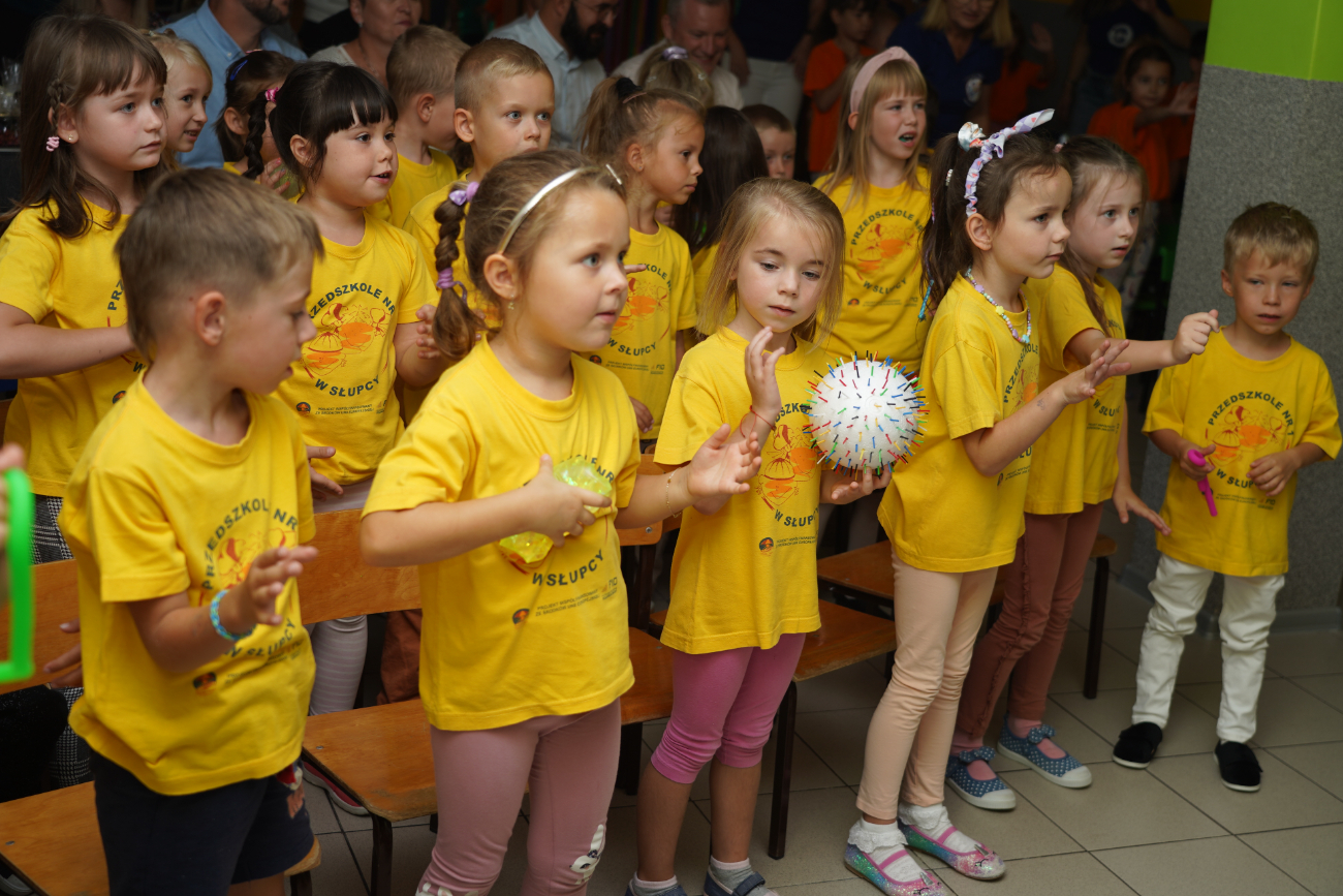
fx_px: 1716
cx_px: 672
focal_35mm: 46
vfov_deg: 29.3
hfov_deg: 42.7
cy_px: 448
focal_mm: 46
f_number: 4
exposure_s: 1/100
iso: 100
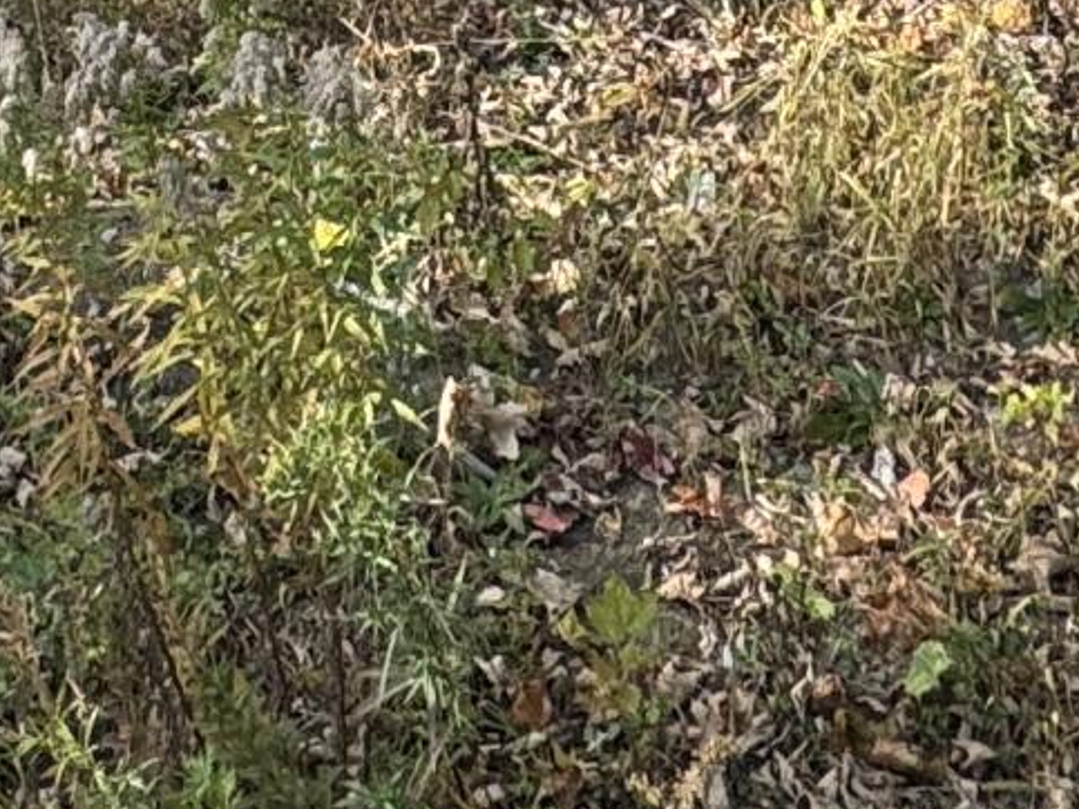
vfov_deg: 12.3
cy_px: -1294
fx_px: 2711
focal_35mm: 87
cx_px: 156
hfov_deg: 22.1
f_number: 2.2
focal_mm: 2.22
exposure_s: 1/418
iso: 40
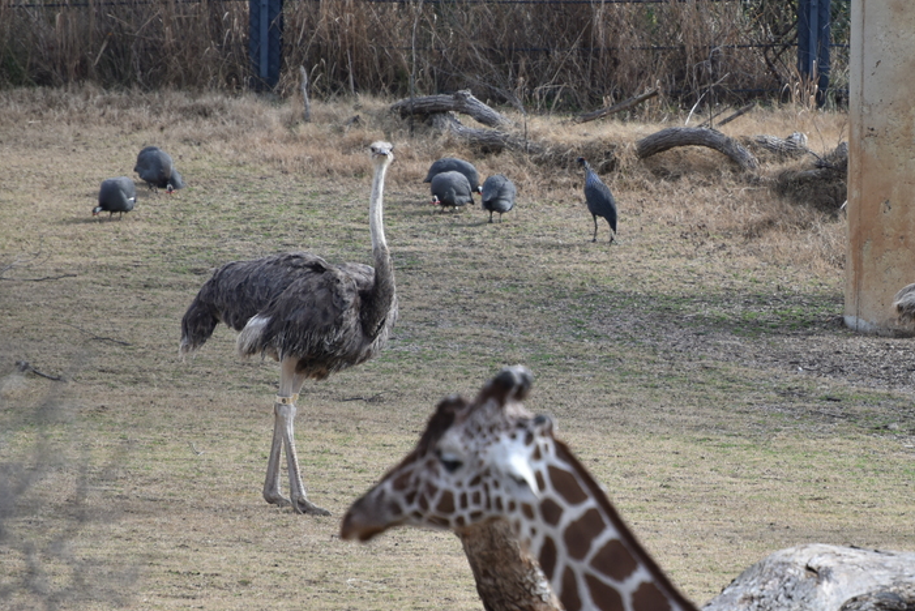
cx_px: 709
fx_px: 13933
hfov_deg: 3.8
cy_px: 322
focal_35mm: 548
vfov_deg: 2.5
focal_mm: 300
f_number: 5.6
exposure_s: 1/640
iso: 280
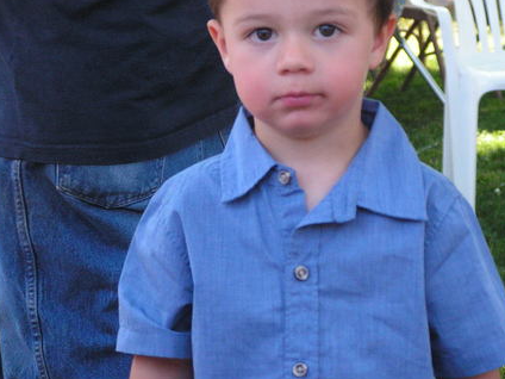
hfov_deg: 9.3
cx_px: 310
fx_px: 3107
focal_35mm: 213
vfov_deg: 7.0
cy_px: 110
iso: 160
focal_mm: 23.4
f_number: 3.2
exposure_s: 1/160
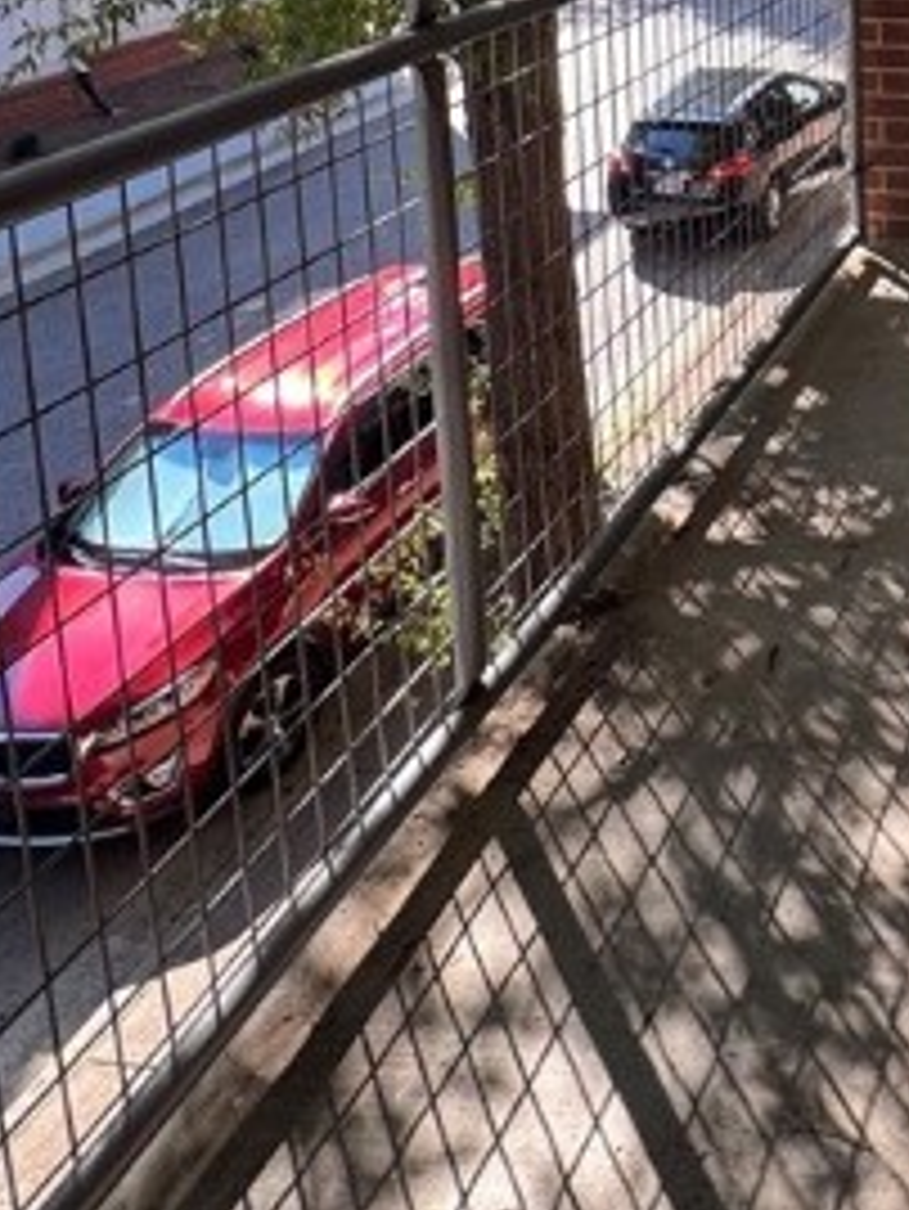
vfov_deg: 40.0
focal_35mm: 40
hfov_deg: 30.2
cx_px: 1112
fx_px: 1399
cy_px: -49
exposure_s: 1/99
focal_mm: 2.22
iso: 50
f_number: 2.2
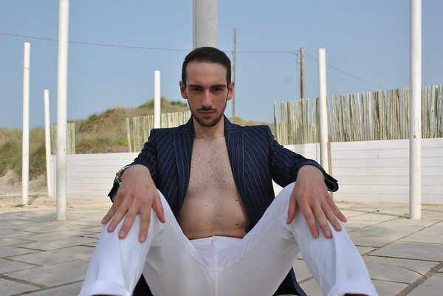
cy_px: 148
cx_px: 222
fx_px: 480
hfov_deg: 49.5
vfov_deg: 34.3
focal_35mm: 39
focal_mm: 26
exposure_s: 1/800
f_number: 5
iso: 100
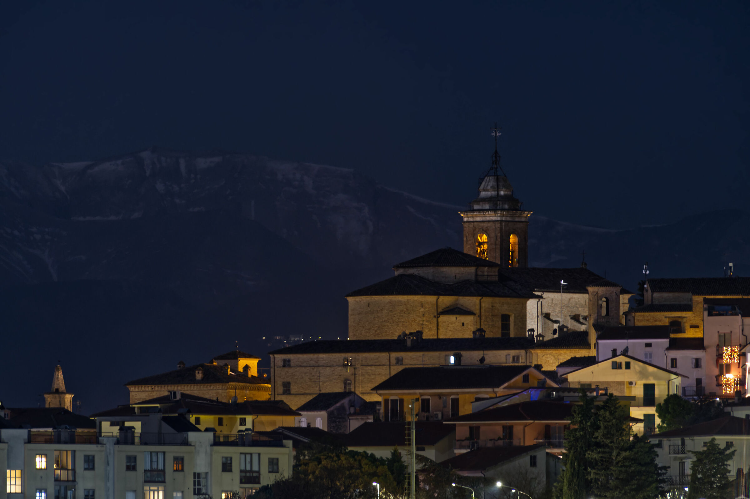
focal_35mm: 750
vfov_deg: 1.8
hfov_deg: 2.8
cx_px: 375
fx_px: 15618
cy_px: 250
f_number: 9
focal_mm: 500
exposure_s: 15
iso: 320
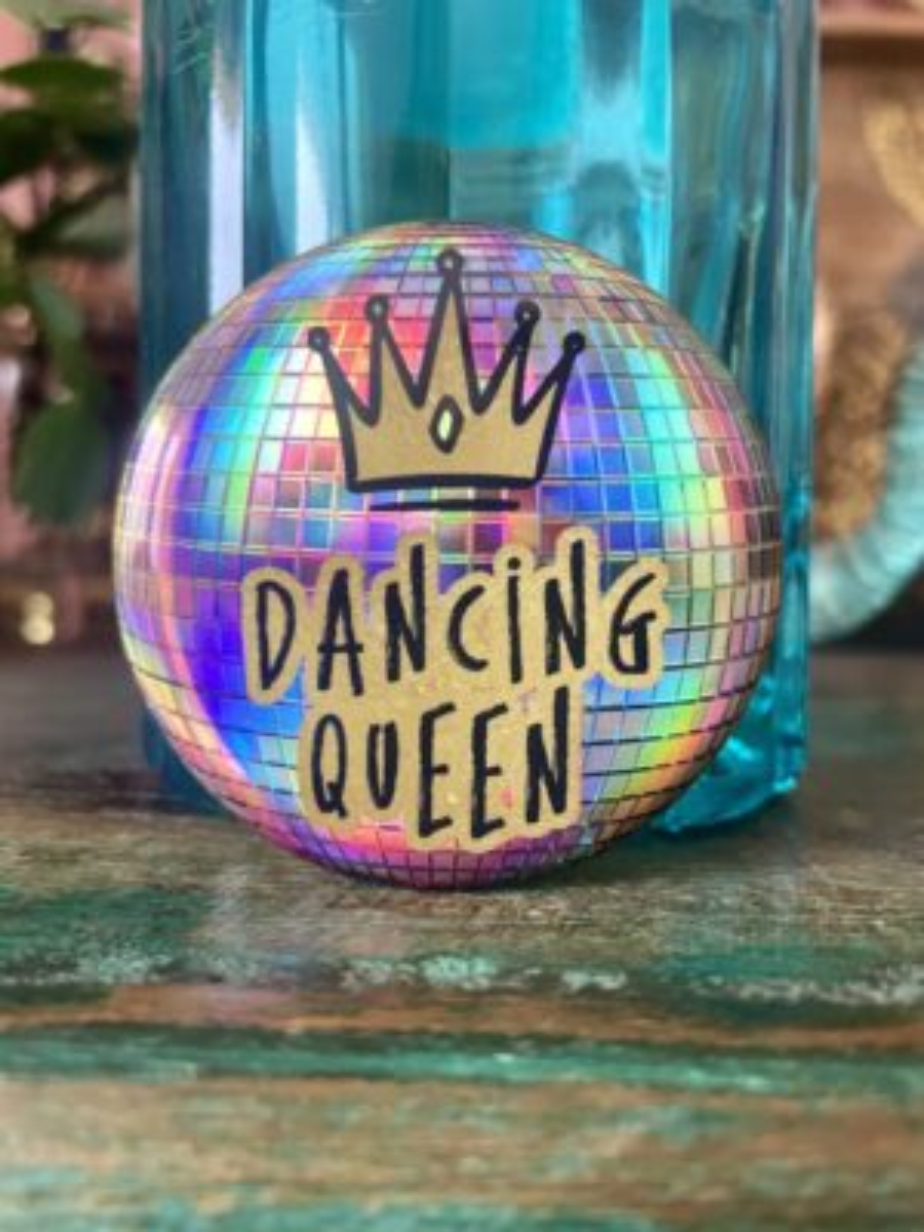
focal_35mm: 26
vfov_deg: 67.3
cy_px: 616
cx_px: 462
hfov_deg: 53.1
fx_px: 925
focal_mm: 4.2
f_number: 1.6
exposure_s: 1/60
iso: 250
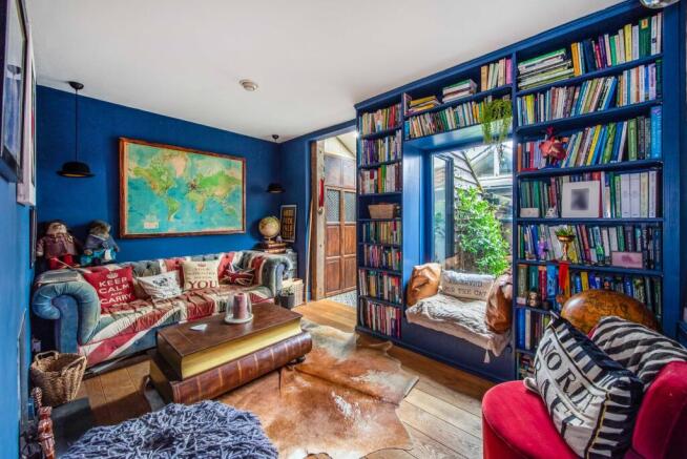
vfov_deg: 81.3
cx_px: 344
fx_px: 267
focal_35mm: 14
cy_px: 230
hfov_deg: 104.2
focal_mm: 14
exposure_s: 1/5
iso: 320
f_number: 9
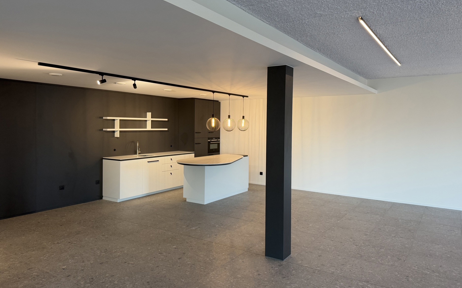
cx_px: 232
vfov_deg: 47.5
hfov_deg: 70.4
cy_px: 132
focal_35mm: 26
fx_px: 327
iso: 160
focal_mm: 6.76
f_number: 1.78
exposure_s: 1/50
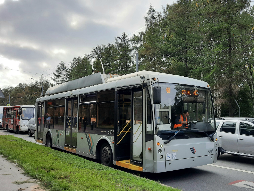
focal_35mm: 25
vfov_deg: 54.9
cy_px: 96
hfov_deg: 69.4
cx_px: 127
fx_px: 183
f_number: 2
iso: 32
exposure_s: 1/417
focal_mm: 4.6
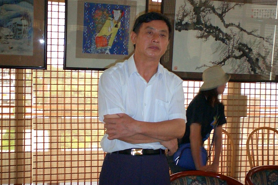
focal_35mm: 52
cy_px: 100
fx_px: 401
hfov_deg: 38.2
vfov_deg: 26.0
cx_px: 139
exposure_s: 1/40
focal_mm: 5.6
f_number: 3.5
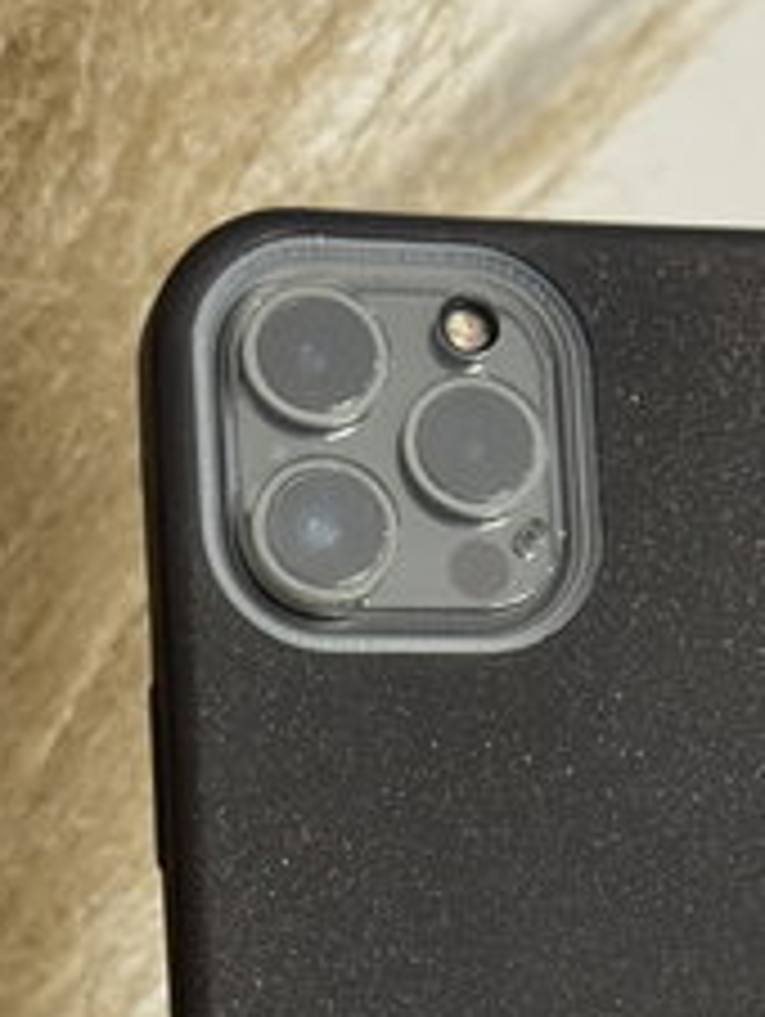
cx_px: 513
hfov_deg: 13.1
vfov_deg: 17.0
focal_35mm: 113
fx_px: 3323
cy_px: 1010
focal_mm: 6.76
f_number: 1.78
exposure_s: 1/33
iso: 250
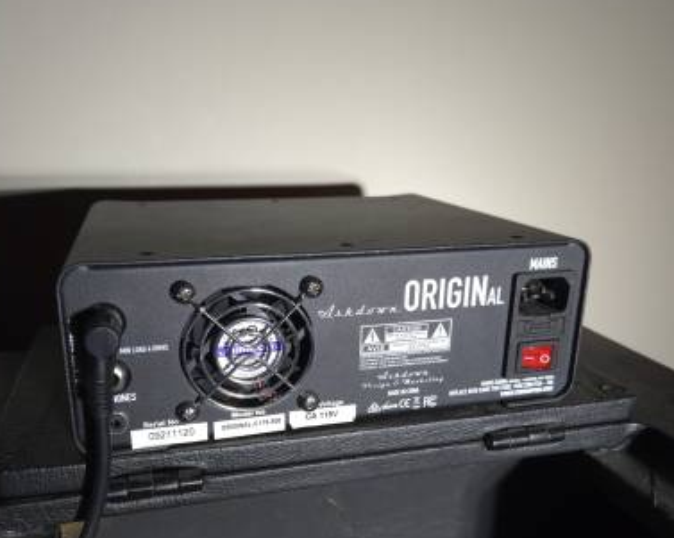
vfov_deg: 46.7
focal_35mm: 31
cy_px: 329
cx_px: 327
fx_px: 618
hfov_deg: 57.2
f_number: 1.8
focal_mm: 5.4
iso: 160
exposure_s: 1/71
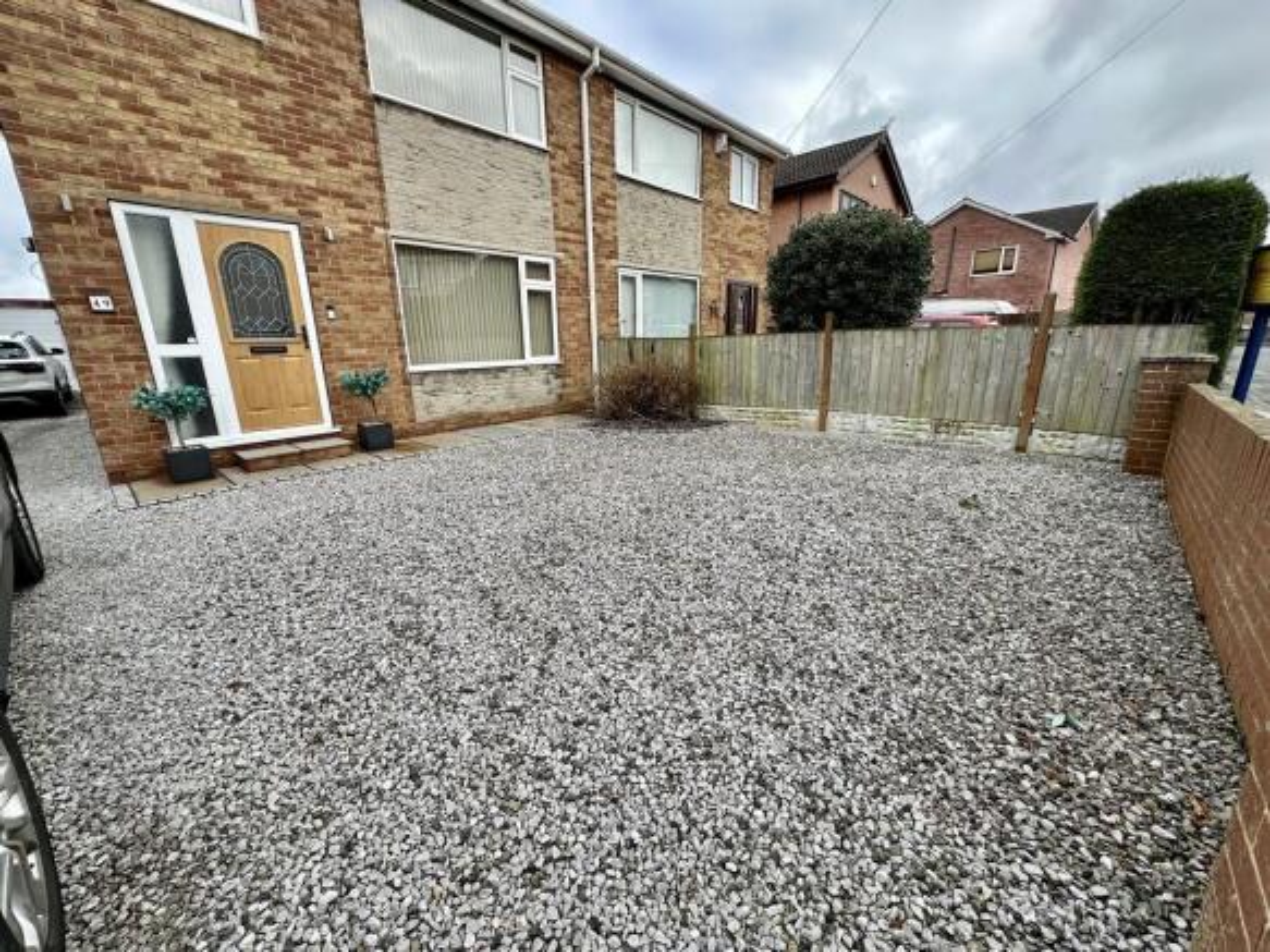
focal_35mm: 14
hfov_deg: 102.1
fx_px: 514
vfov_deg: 85.7
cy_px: 476
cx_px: 635
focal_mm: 2.22
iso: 40
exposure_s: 1/323
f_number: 2.2
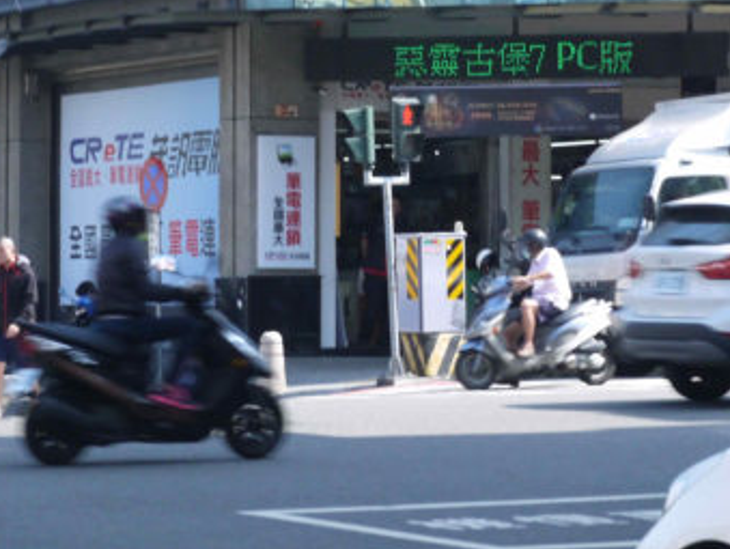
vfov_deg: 7.5
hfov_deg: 10.0
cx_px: 472
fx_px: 4180
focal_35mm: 198
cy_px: 60
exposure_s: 1/80
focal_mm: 42
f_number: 7.1
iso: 640
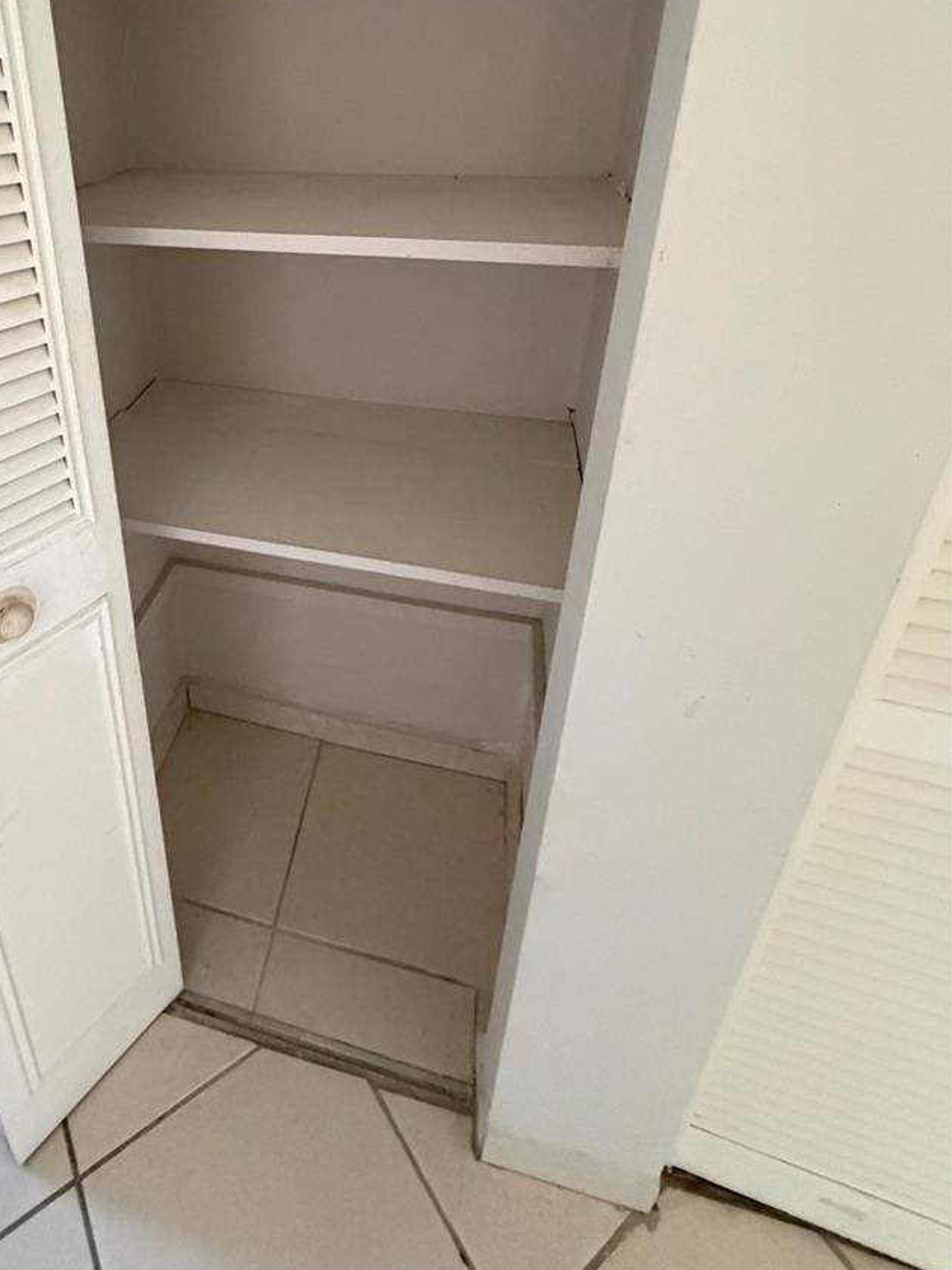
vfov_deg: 77.8
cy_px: 378
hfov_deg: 63.3
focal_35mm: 20
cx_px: 275
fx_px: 733
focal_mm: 2.22
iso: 800
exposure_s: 1/60
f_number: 2.2
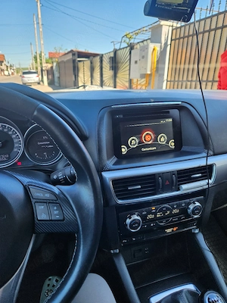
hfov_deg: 58.9
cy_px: 152
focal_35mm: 23
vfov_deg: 73.9
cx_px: 114
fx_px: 201
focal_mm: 5.4
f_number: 1.8
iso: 32
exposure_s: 1/182
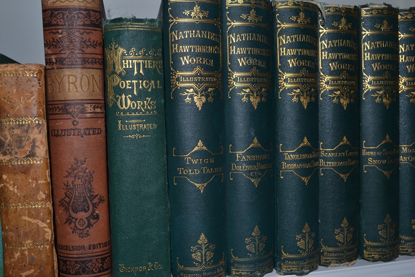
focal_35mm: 33
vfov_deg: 40.0
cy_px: 138
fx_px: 380
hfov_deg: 57.2
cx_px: 208
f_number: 8
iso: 100
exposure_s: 1/60
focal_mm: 22
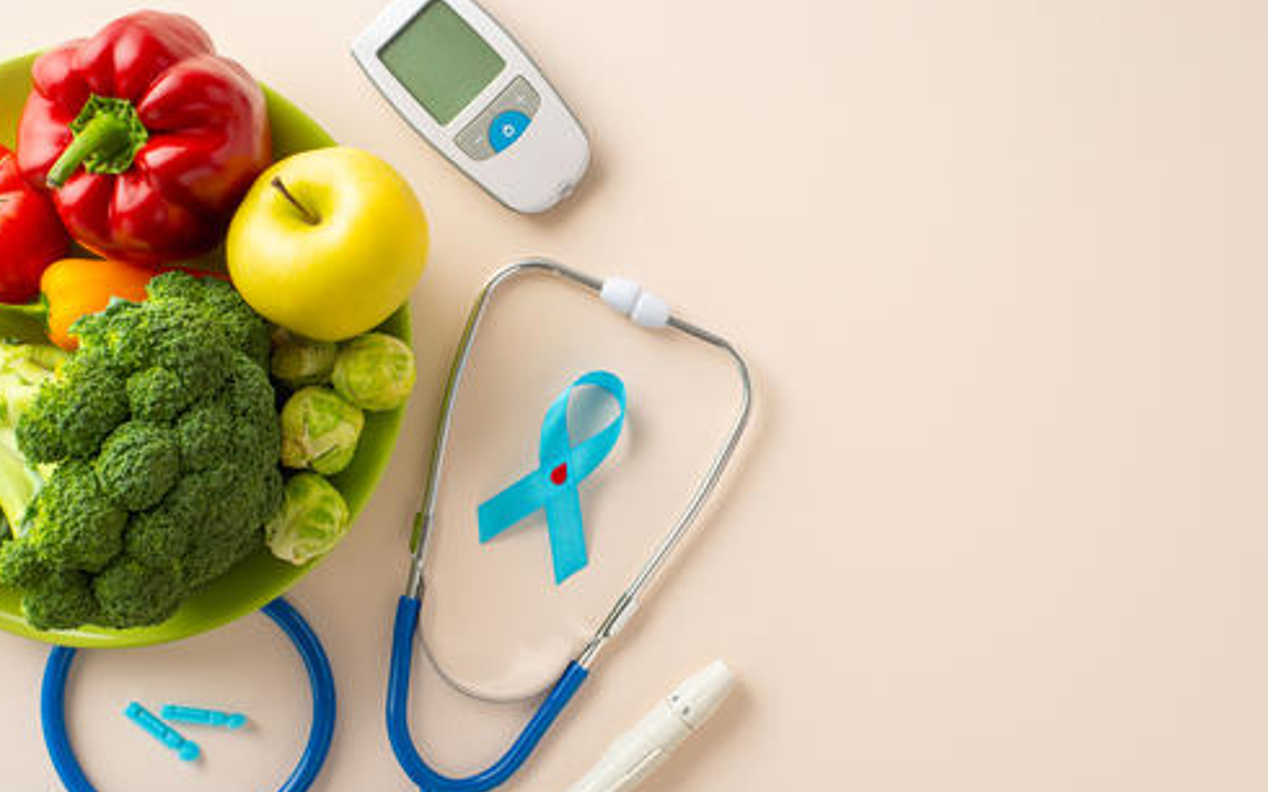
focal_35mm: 52
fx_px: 1797
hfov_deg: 38.9
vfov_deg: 24.8
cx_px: 629
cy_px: 427
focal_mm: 50
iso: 100
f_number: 8
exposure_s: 1/125
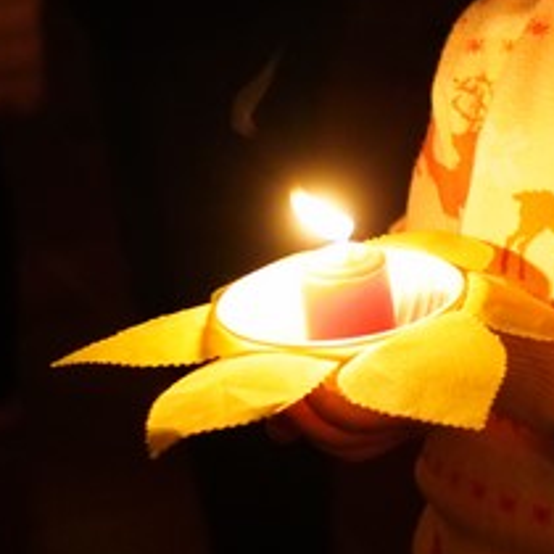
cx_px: 534
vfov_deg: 12.4
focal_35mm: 138
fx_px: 2504
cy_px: -53
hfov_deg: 12.5
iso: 3200
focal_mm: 35
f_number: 2.2
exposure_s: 1/50
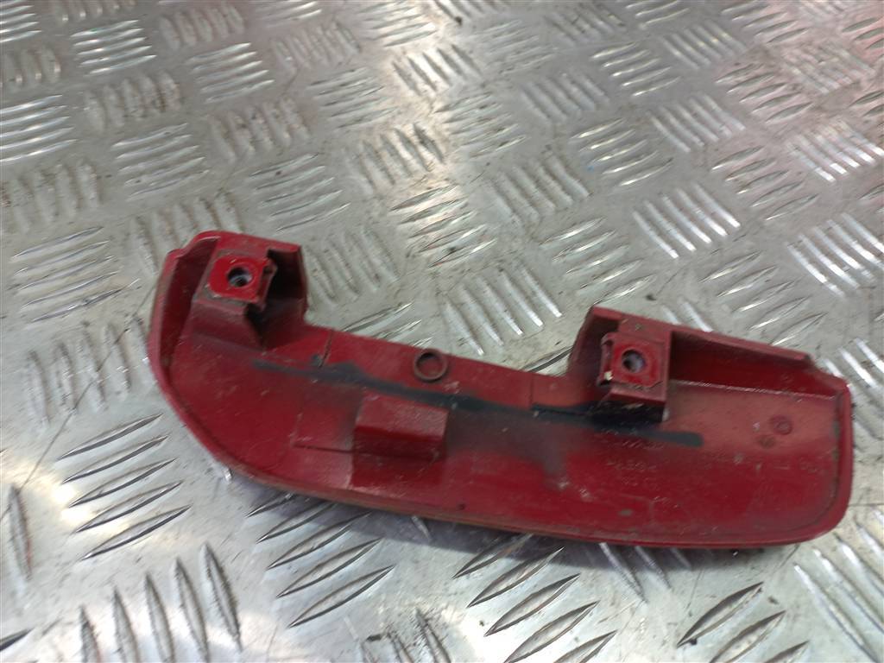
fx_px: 638
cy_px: 332
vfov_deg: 54.9
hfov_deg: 69.4
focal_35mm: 25
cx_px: 442
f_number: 1.8
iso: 50
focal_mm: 4.6
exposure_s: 1/50
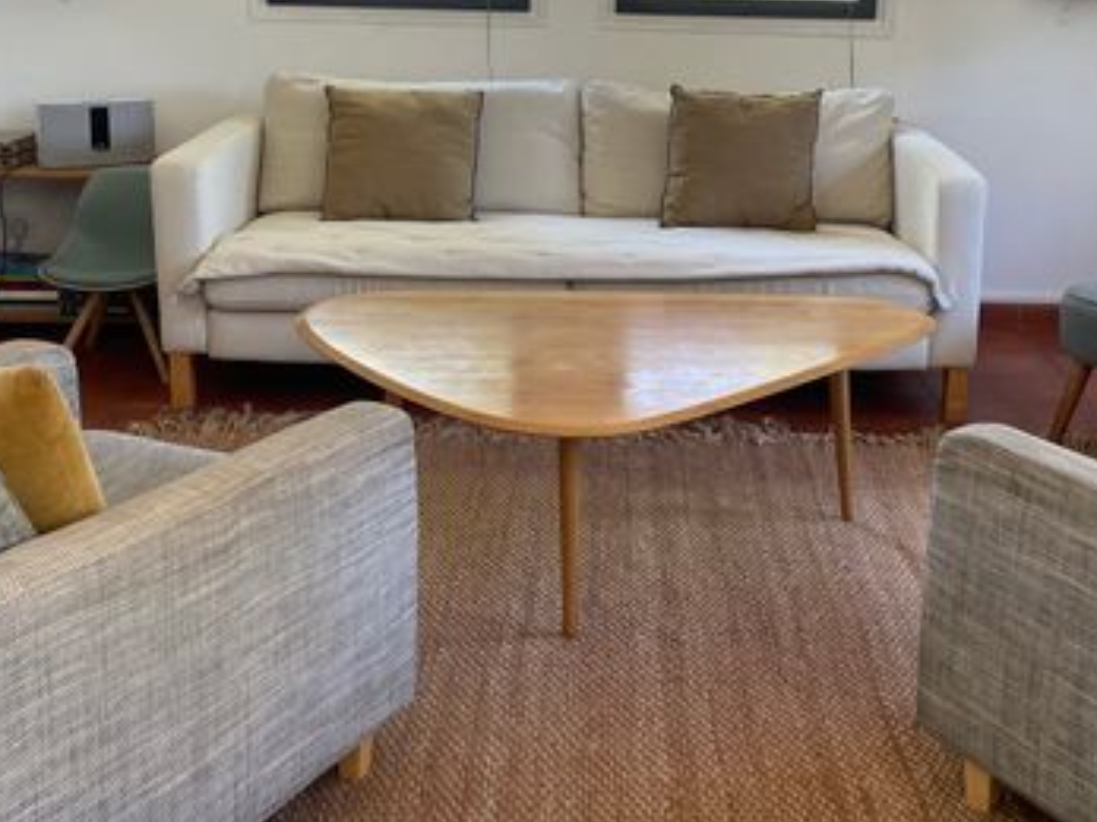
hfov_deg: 42.0
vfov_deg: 31.7
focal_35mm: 45
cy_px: 221
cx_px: 601
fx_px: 1426
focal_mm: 4.2
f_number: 1.6
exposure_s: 1/121
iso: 125
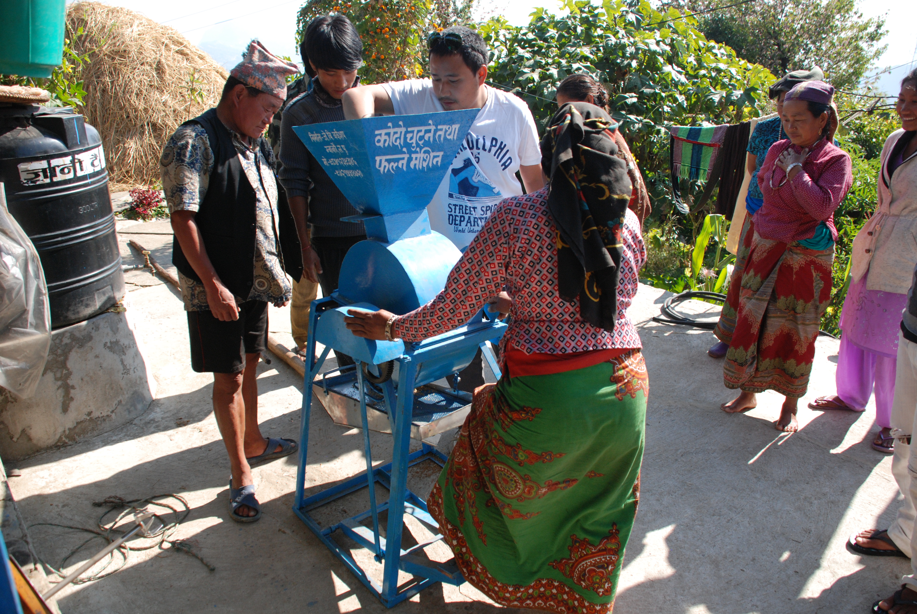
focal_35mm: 30
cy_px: 307
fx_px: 765
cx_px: 458
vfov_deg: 43.7
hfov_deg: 61.9
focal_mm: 20
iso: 400
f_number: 3.8
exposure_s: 1/1250
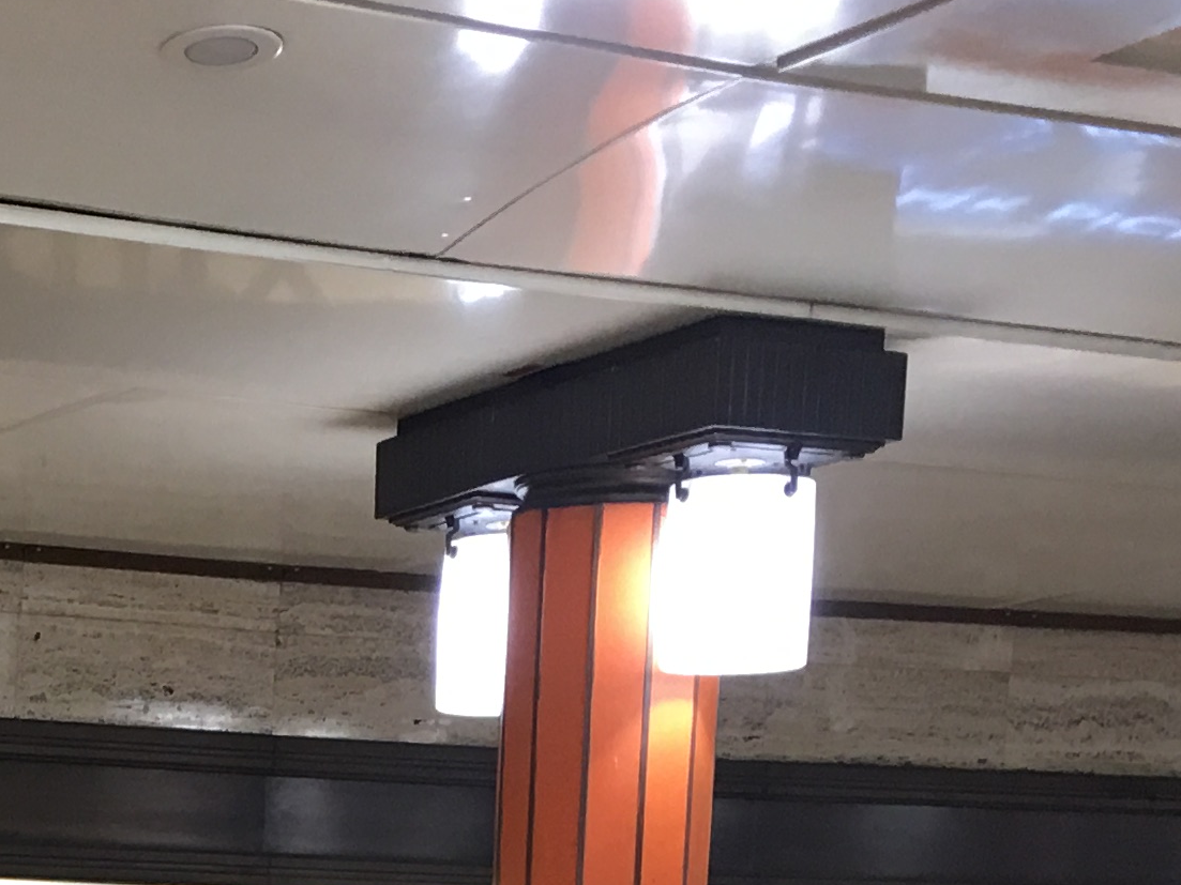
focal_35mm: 106
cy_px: 1589
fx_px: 3616
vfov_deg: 12.7
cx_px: -362
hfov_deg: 17.4
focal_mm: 4.15
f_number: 2.2
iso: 40
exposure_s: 1/17
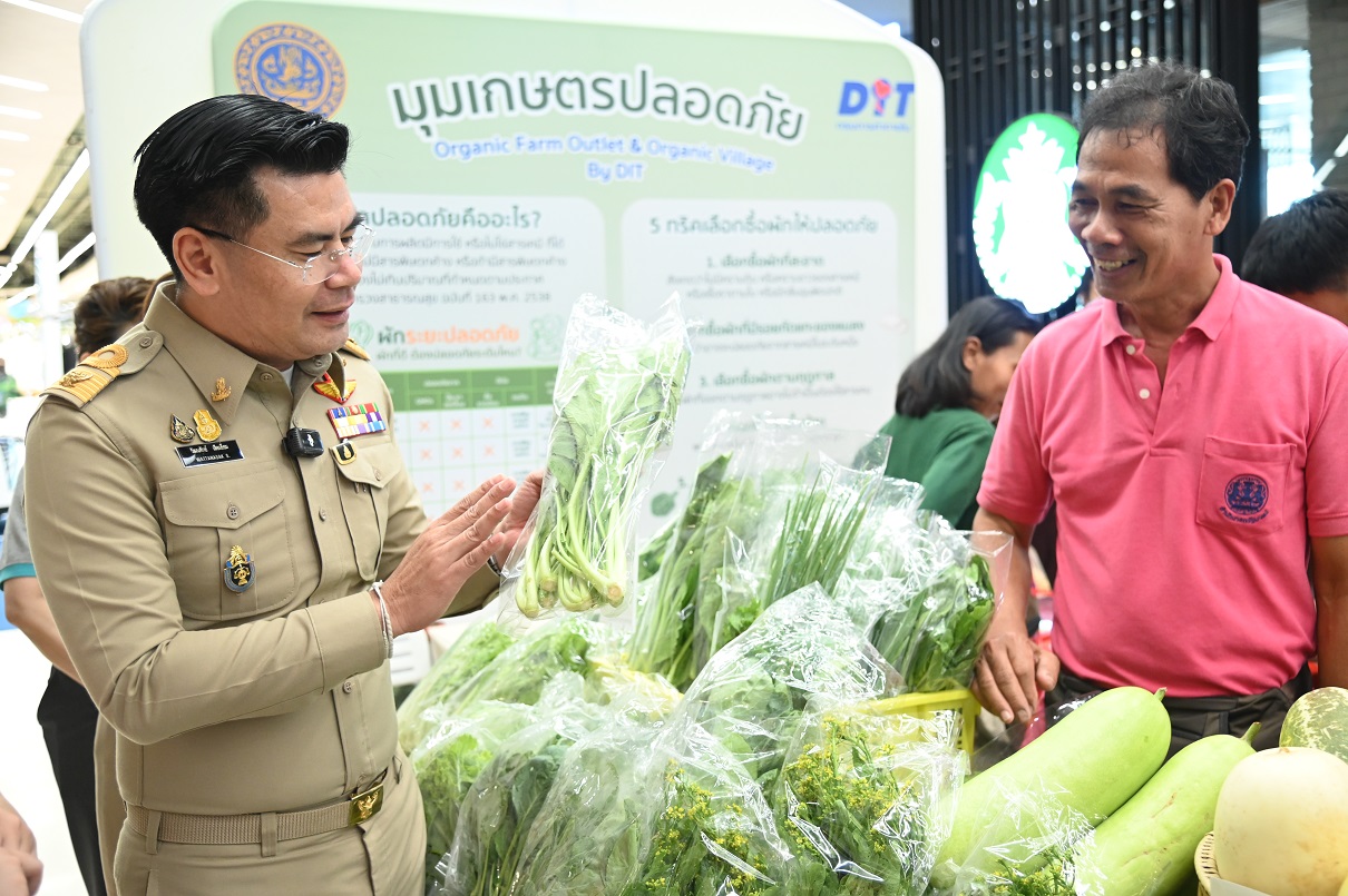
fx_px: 1422
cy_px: 448
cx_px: 674
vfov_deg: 35.0
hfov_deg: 50.7
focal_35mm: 38
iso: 4000
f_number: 4
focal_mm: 38
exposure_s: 1/125
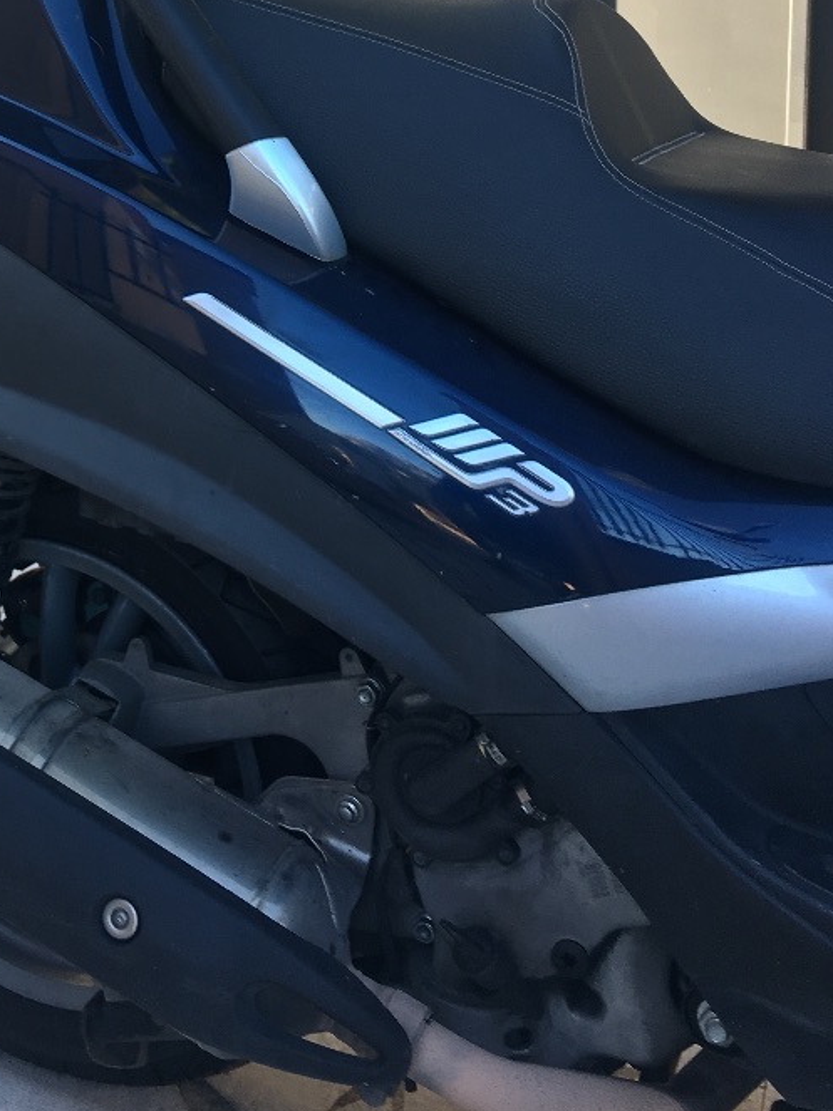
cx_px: 55
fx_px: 1797
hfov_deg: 25.2
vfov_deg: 32.9
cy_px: 152
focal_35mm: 56
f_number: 2.2
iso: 25
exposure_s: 1/100
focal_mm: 4.15
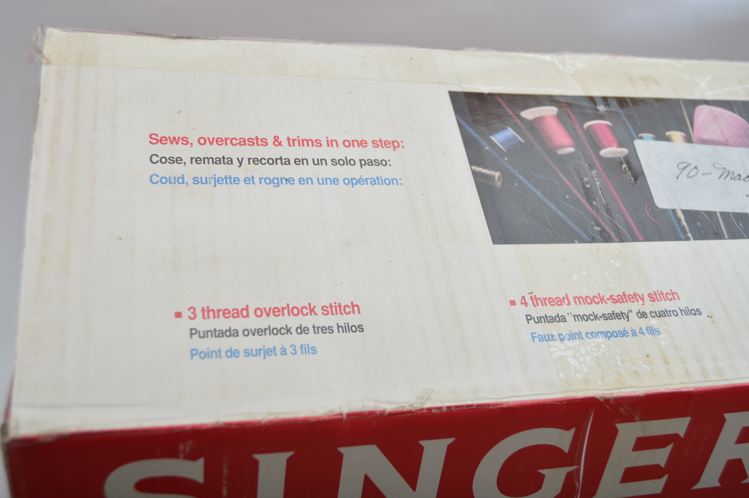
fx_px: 811
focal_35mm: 39
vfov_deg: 34.1
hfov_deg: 49.6
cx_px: 374
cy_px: 249
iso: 200
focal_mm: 26
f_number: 5
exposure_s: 1/200
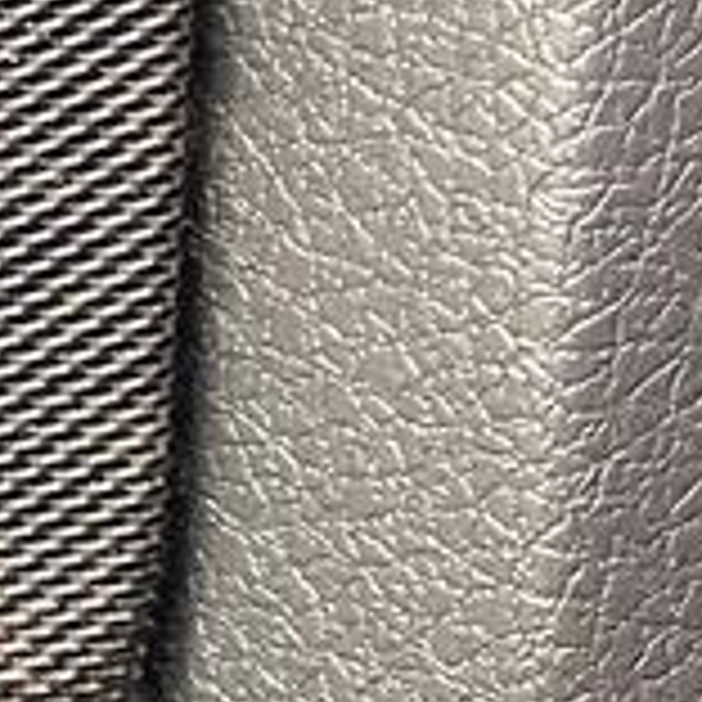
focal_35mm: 203
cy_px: -117
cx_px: -1575
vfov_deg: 8.5
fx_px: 4658
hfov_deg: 7.4
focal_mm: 3.99
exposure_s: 1/112
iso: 80
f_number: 1.8
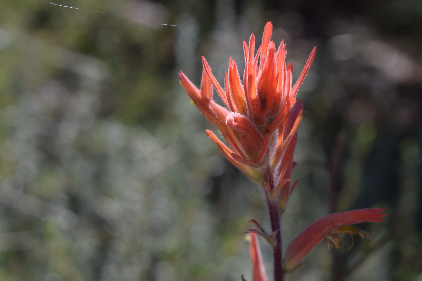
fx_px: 1556
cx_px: 248
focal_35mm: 133
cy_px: 96
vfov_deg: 10.3
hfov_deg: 15.4
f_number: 8
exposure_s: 1/320
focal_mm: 55
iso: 200
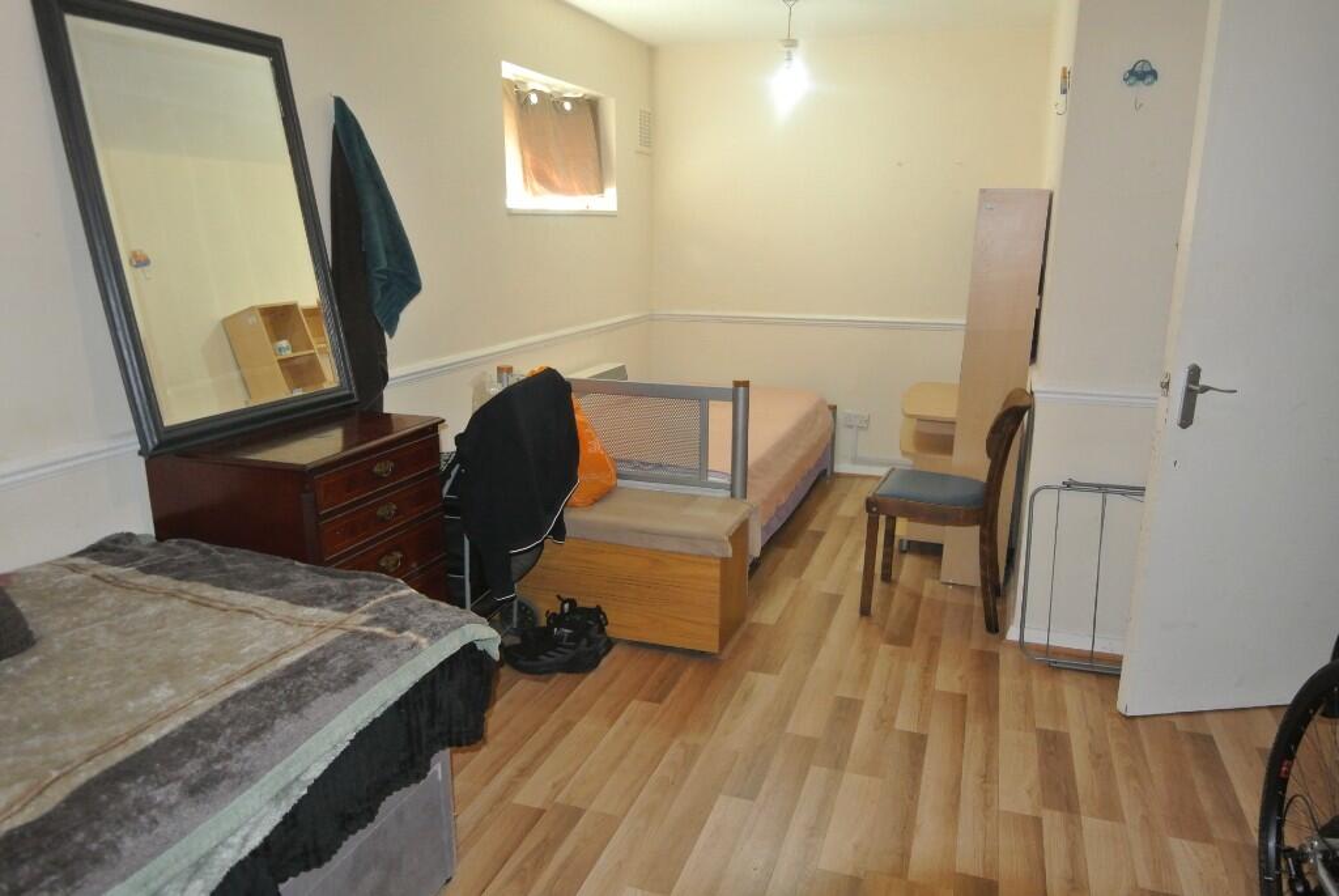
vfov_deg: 55.2
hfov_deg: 76.0
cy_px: 448
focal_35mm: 23
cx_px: 670
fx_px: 856
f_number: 4.2
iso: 800
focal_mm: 8.8
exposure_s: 1/60
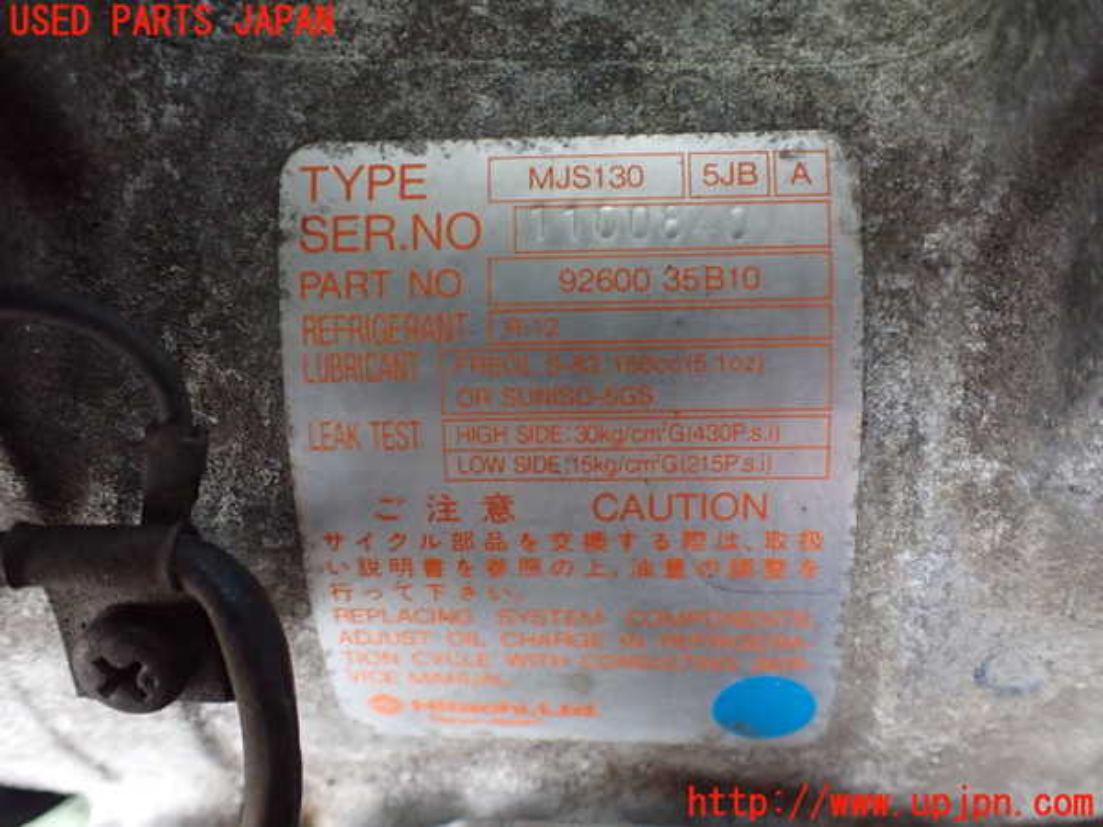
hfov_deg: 60.0
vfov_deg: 46.8
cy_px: 414
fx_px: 956
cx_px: 552
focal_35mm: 30
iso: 800
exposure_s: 1/125
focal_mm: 5.4
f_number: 2.3
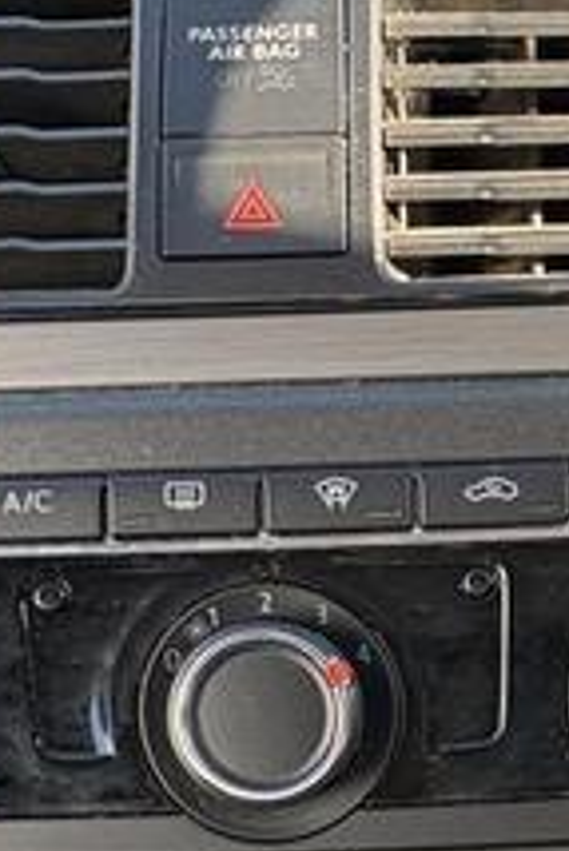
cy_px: 696
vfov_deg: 31.9
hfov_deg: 21.8
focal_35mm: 61
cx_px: 517
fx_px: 1444
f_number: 2.2
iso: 200
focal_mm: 2.22
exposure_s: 1/99
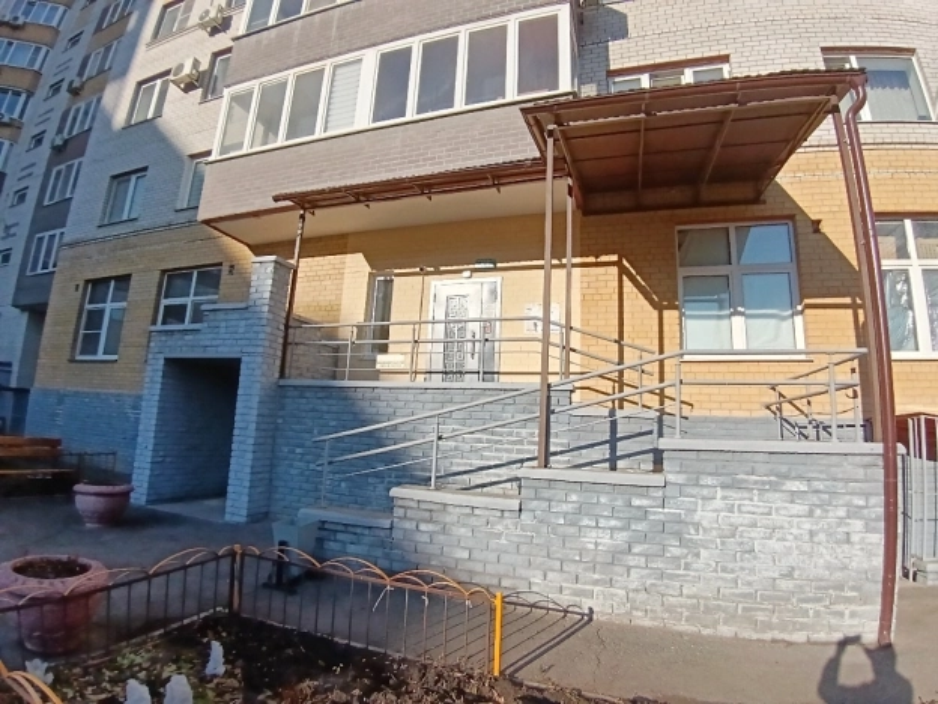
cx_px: 469
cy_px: 352
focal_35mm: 17
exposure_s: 1/1078
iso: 103
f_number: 2.2
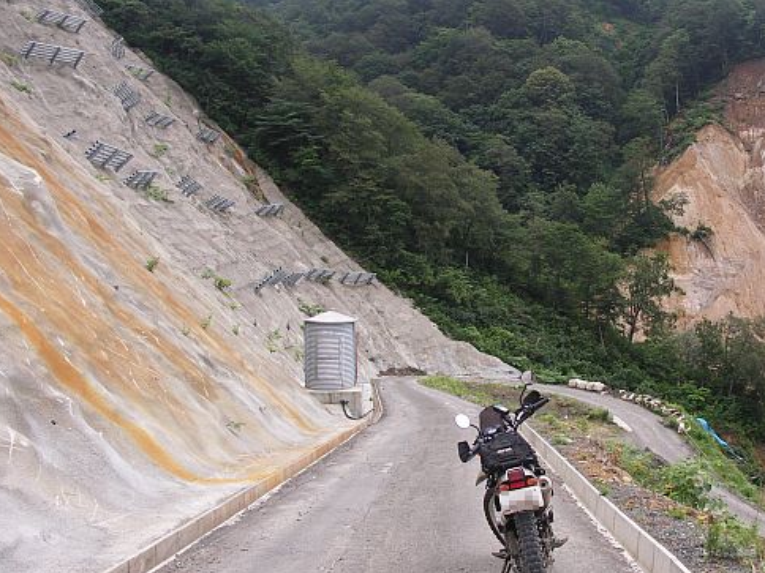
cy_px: 276
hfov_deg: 49.4
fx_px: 818
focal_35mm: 37
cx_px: 501
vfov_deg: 38.7
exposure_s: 1/100
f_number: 3.5
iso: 50
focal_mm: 7.2
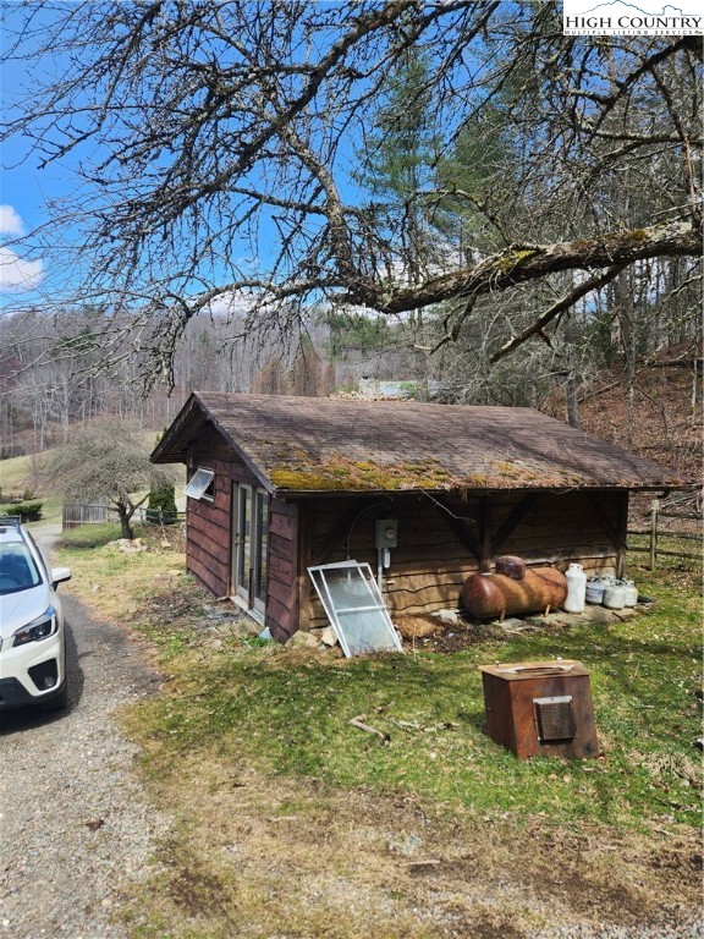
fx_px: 624
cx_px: 352
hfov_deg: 58.9
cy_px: 470
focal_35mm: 23
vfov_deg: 73.9
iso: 20
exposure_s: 1/391
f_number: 1.8
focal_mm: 5.4
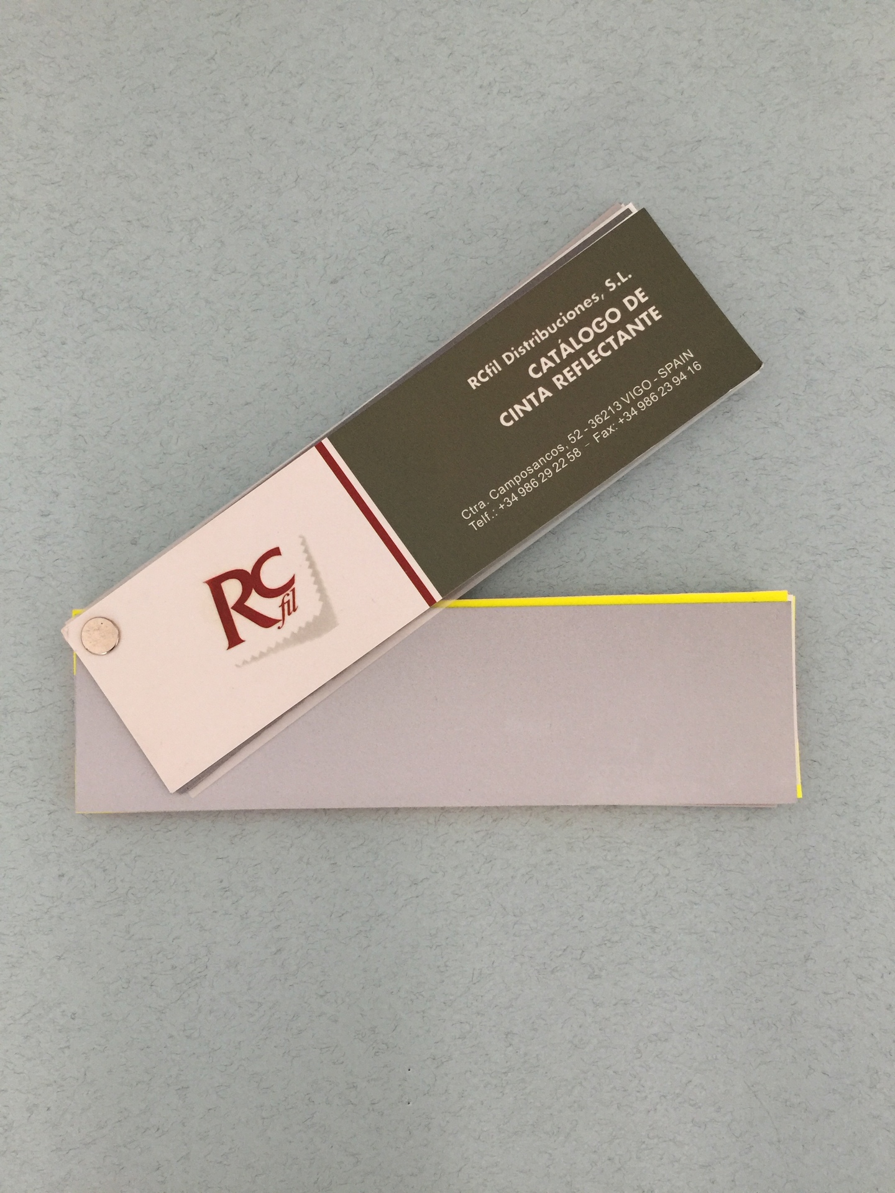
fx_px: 1000
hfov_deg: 48.2
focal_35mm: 29
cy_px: 596
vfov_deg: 61.7
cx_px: 448
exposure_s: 1/17
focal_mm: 4.15
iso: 80
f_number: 2.2
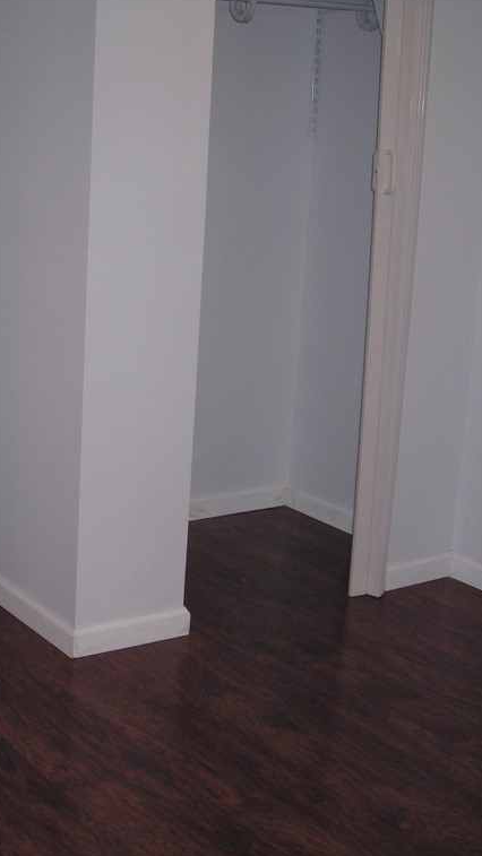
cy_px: 426
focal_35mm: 56
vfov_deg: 37.2
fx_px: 1272
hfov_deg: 21.1
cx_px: 74
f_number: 3.2
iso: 50
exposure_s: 1/60.1
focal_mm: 6.3
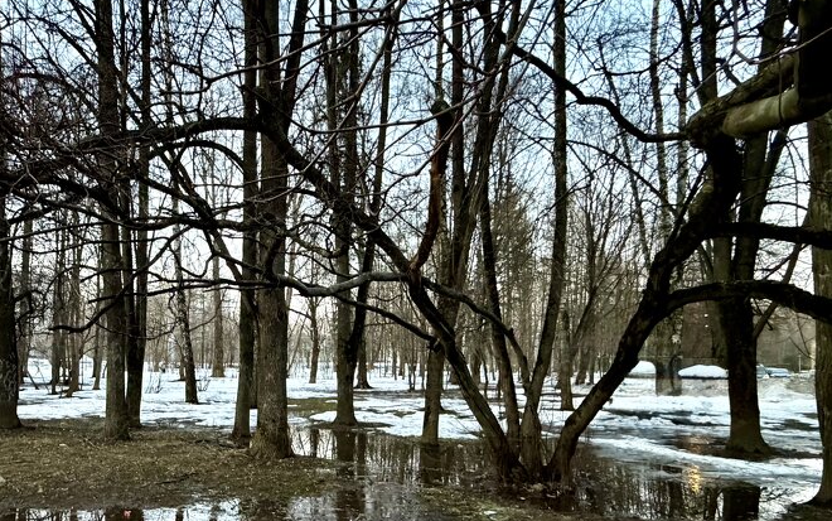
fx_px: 544
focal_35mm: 24
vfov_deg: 49.8
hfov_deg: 72.2
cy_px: 365
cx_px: 267
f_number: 2.2
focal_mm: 2.22
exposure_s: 1/47
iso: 1250
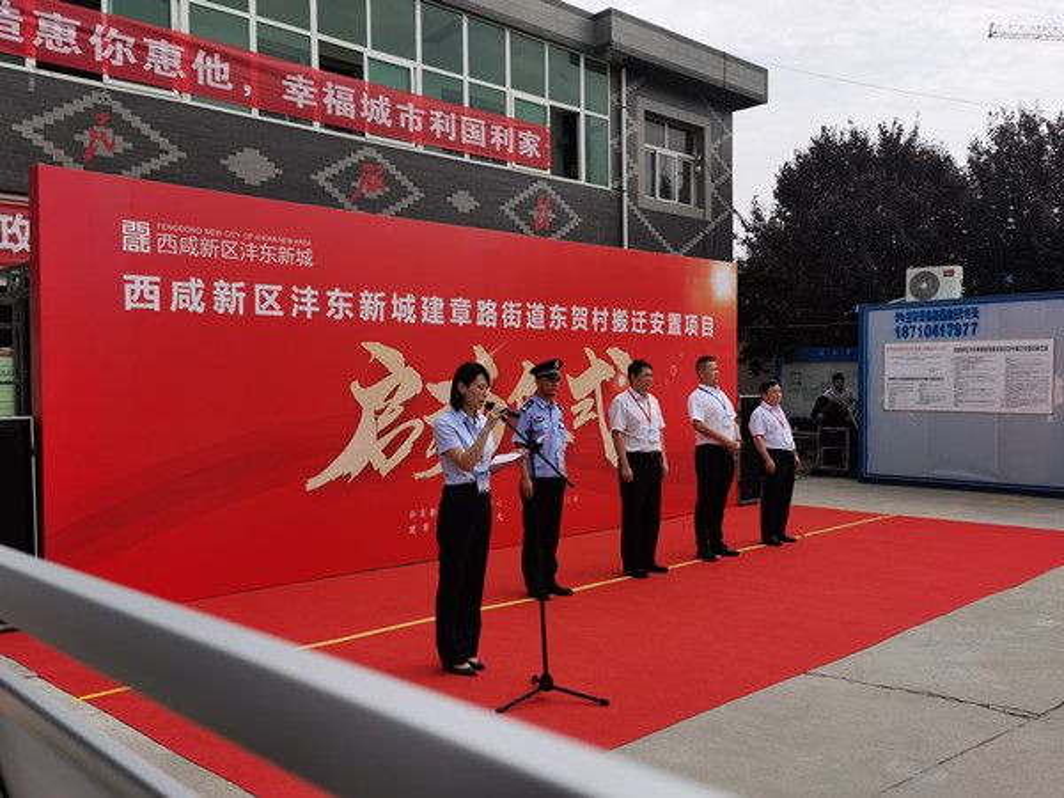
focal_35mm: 32
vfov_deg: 44.2
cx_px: 532
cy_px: 399
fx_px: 984
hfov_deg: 56.8
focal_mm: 5.56
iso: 50
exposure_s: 1/6024
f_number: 1.6
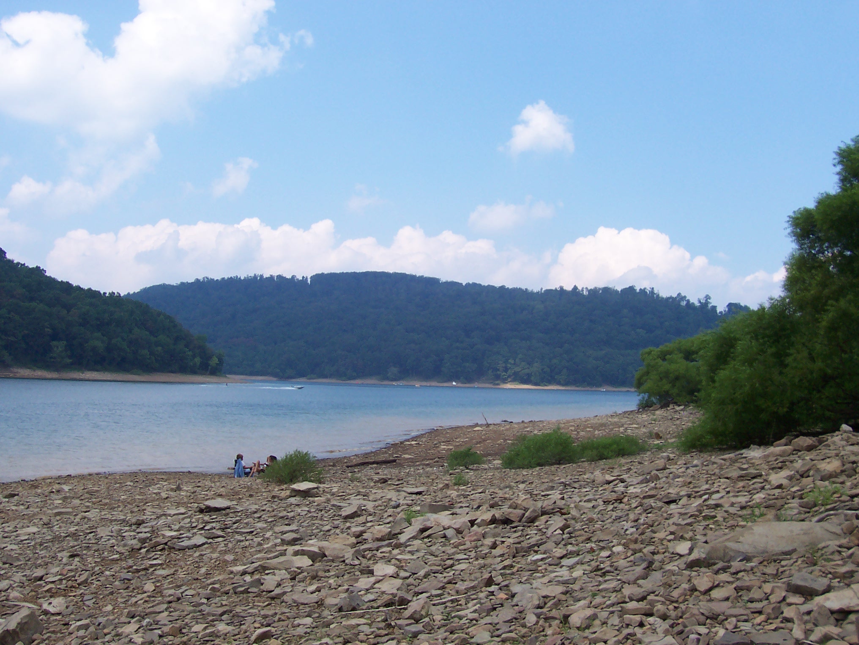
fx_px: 918
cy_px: 322
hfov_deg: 50.1
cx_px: 430
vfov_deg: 38.7
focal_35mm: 37
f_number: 5.6
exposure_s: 1/350
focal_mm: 5.6
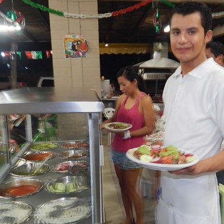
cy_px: 105
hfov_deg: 52.5
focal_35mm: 31
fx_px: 227
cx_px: 105
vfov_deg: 52.5
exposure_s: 1/30
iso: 200
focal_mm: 4
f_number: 3
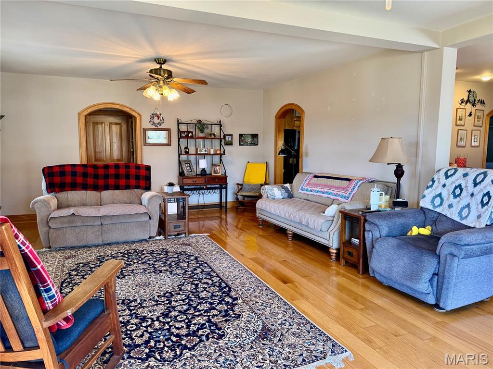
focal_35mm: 24
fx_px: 342
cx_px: 246
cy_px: 184
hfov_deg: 71.6
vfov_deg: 56.8
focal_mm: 6.76
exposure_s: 1/120
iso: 160
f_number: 1.78
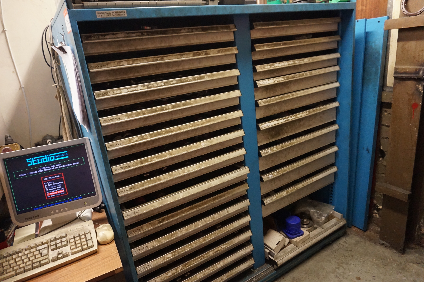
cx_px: 212
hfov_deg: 73.8
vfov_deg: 53.1
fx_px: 282
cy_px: 141
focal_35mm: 24
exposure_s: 1/80
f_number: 3.5
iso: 3200
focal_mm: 16
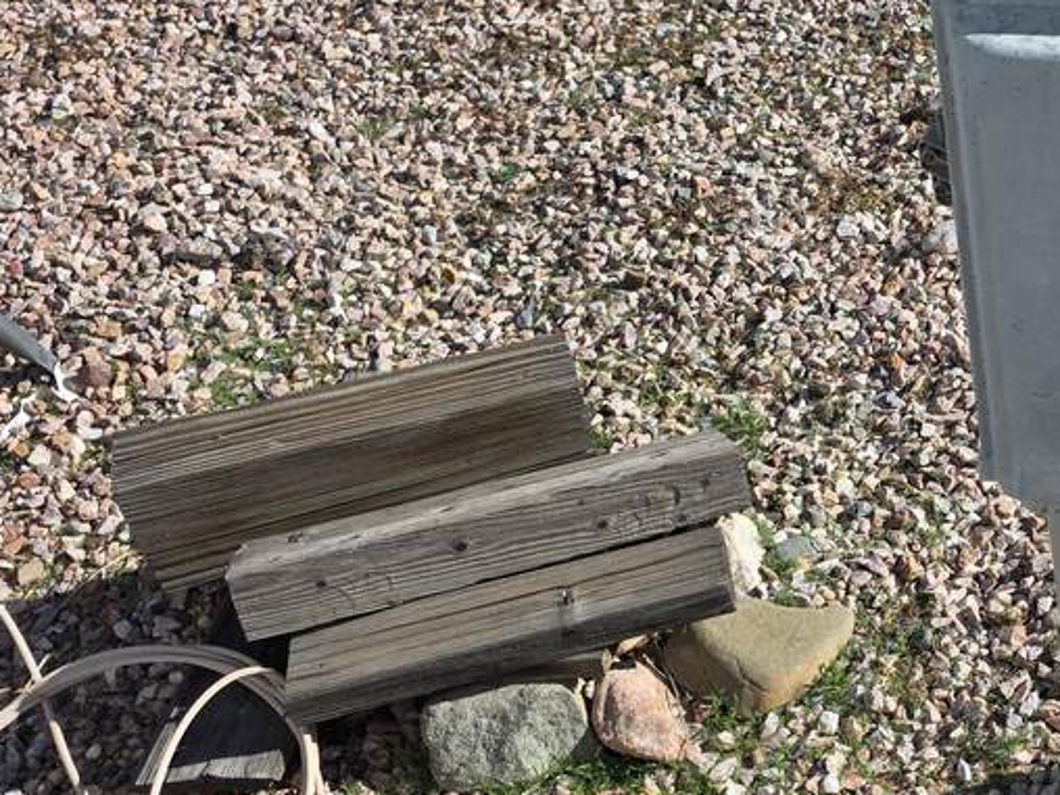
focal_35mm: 58
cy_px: 382
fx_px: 1776
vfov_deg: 25.2
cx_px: 1204
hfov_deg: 29.5
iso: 80
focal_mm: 6.25
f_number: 1.7
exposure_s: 1/6809
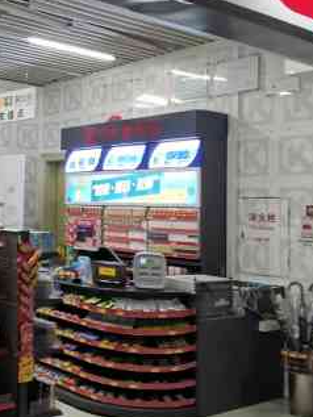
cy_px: 165
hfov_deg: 27.7
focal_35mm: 50
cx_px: 14
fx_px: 602
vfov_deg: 38.0
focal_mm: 2.26
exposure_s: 1/50
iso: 250
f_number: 2.2
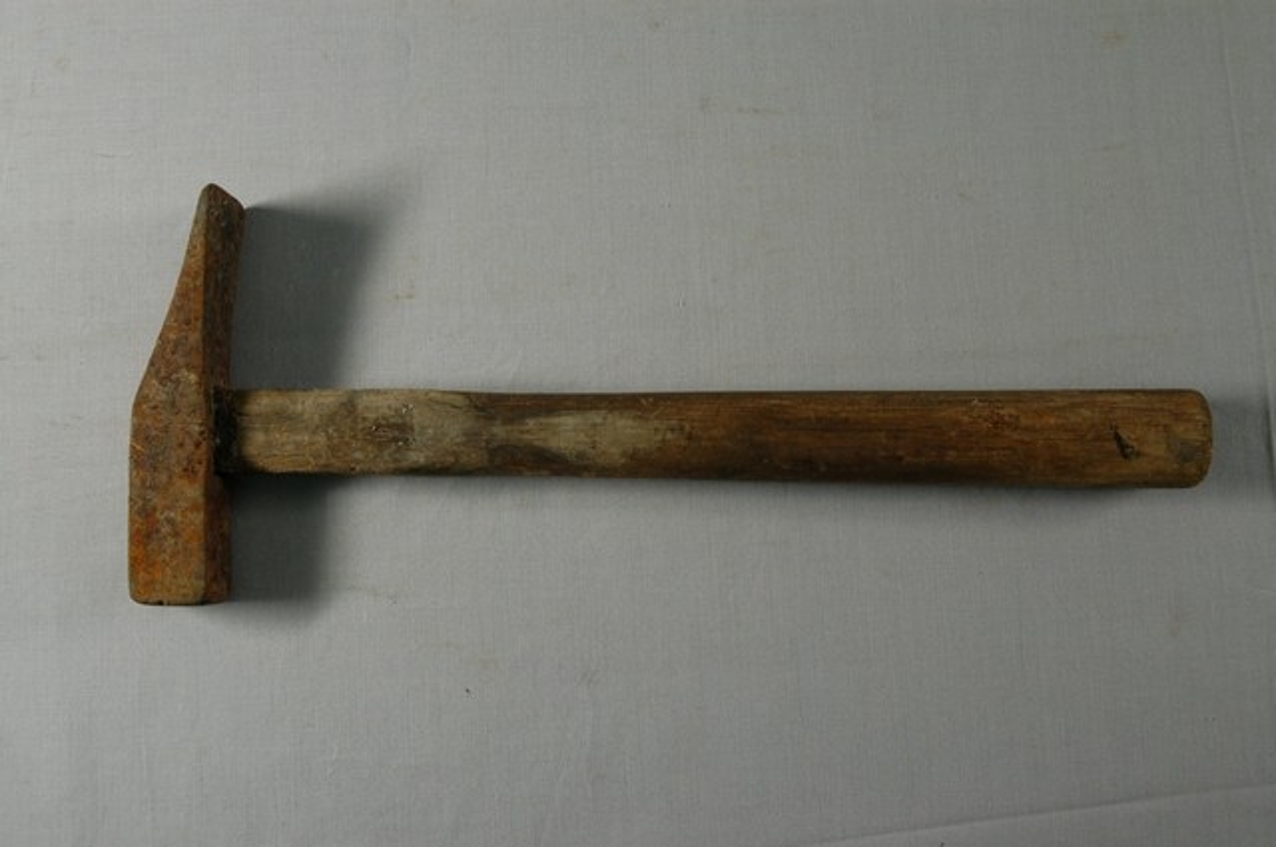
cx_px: 638
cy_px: 424
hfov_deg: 45.0
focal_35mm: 44
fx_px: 1540
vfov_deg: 30.8
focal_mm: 29
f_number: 10
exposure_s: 1/5
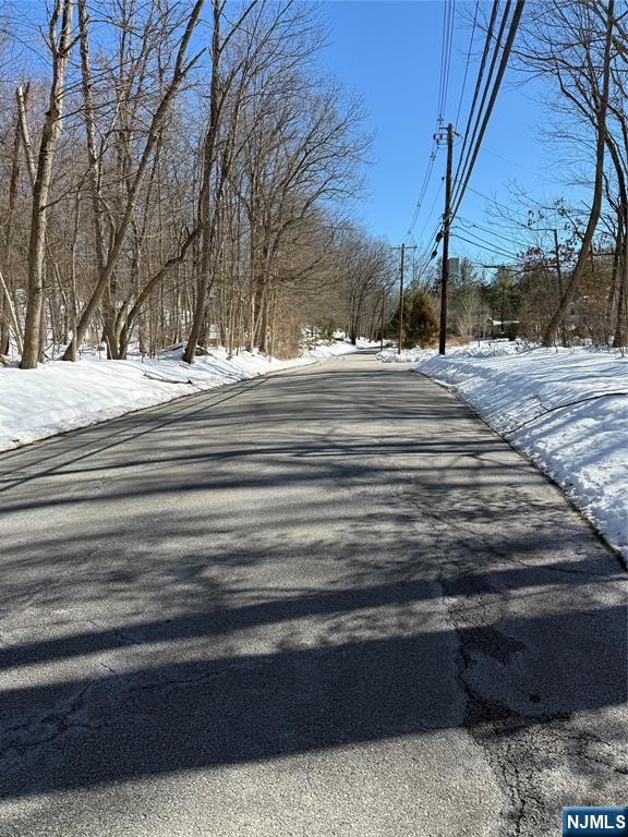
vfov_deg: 71.6
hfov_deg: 56.8
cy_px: 418
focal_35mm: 24
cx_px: 314
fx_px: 581
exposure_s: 1/3584
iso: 80
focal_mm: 6.76
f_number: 1.78
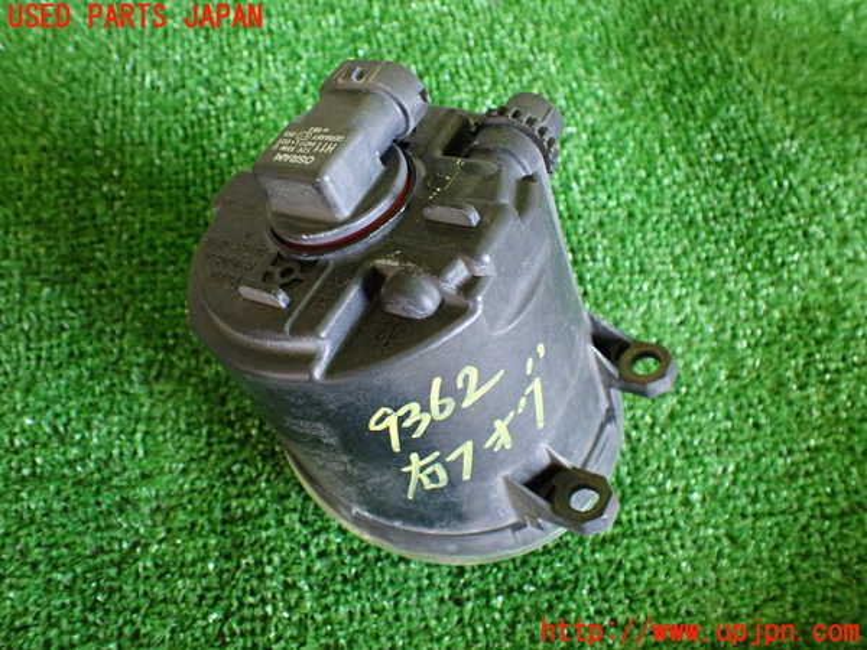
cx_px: 434
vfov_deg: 46.8
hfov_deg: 60.0
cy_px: 325
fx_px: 751
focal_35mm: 30
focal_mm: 5.4
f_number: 2.3
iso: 800
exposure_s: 1/50
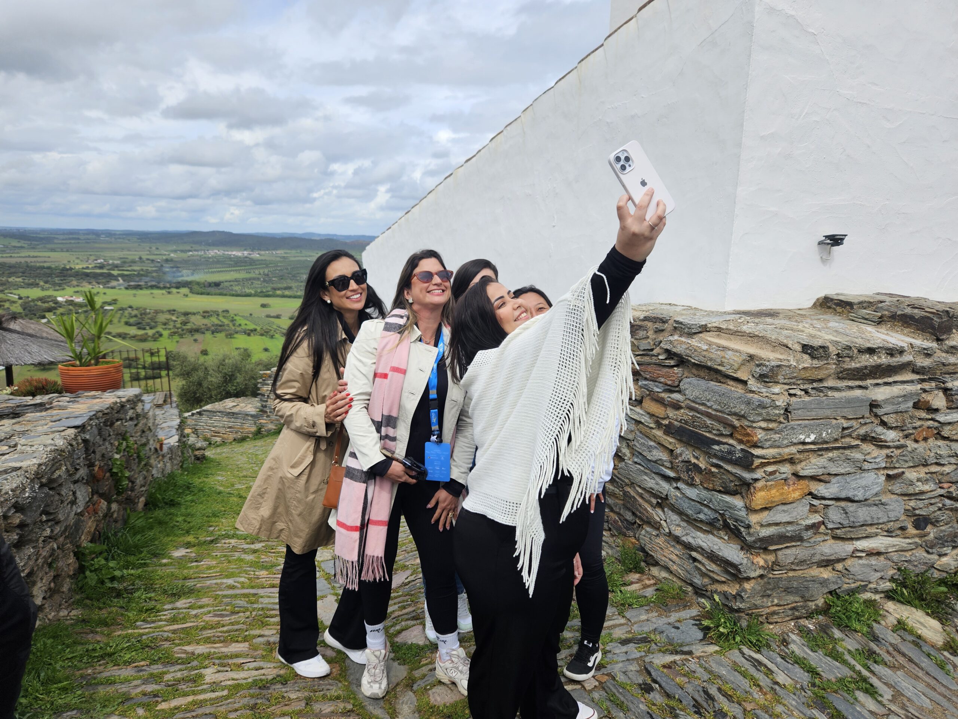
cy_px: 360
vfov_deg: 58.9
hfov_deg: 73.9
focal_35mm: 23
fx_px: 637
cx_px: 479
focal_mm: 5.4
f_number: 1.8
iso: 25
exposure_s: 1/1874
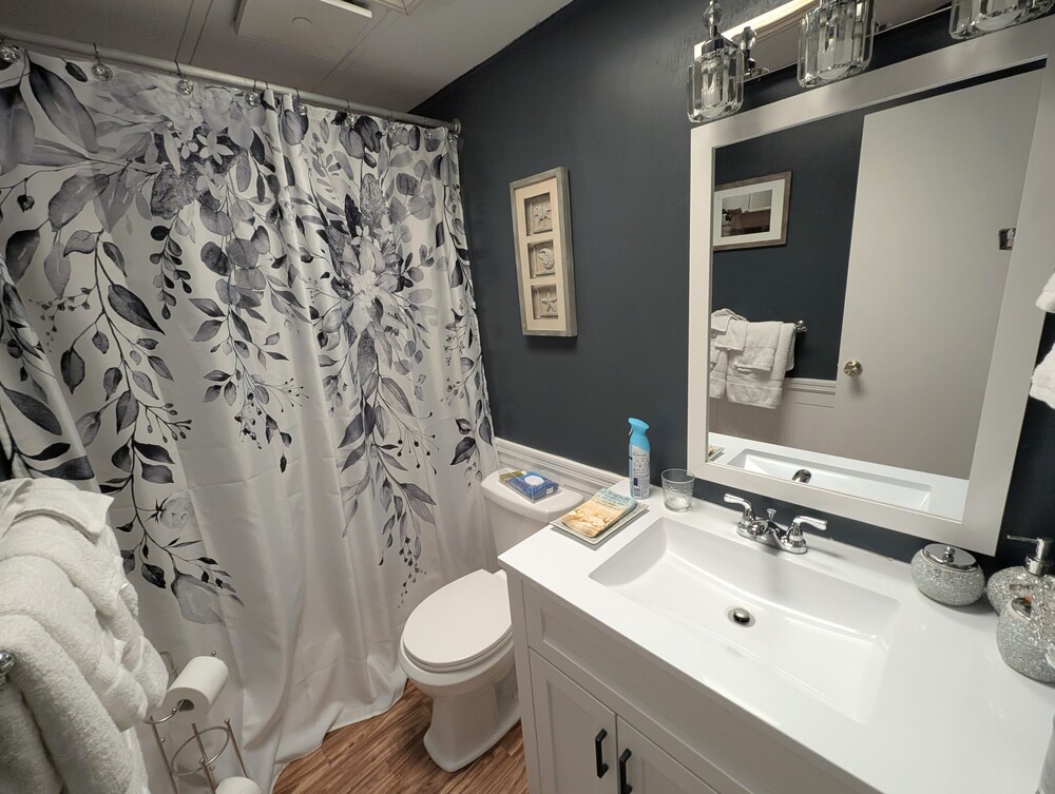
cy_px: 397
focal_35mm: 13
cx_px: 528
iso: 309
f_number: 2.2
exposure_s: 1/118
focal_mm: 1.95
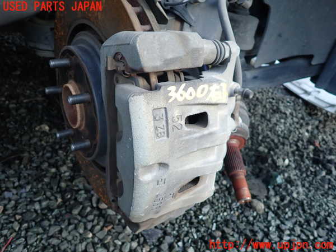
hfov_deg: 69.4
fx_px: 243
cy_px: 126
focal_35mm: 25
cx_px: 168
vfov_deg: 54.9
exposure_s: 1/40
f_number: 2
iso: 200
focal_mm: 4.5
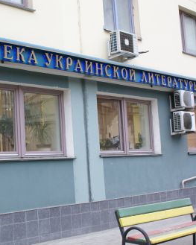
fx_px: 435
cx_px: 54
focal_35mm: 60
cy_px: 123
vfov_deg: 31.5
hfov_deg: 25.1
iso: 400
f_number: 4.5
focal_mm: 28
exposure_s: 1/40
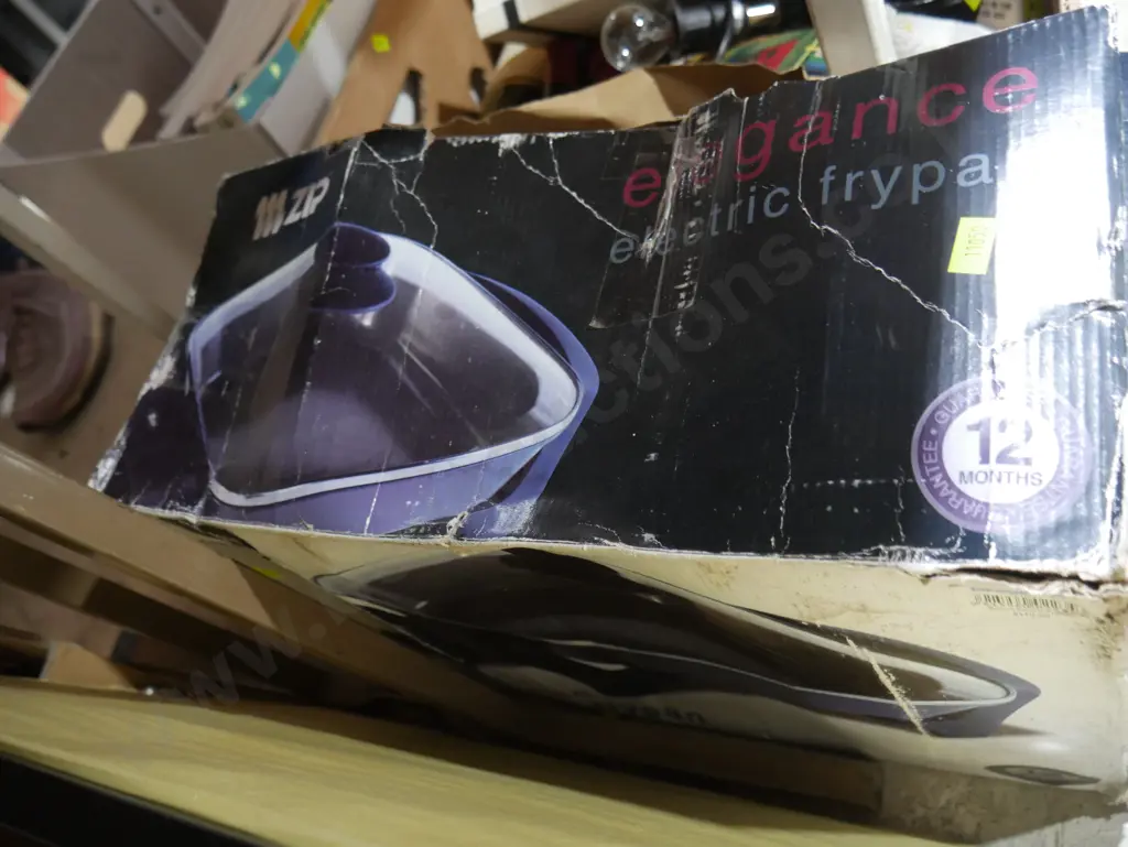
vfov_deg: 49.8
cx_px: 564
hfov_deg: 63.4
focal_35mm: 28
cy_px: 424
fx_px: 913
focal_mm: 14
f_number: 3.5
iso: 1250
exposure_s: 1/60
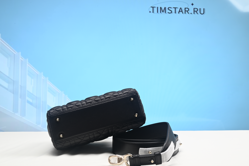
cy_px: 83
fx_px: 270
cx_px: 124
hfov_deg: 49.5
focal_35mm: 39
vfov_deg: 34.2
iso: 100
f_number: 16
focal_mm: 39
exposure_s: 1/2
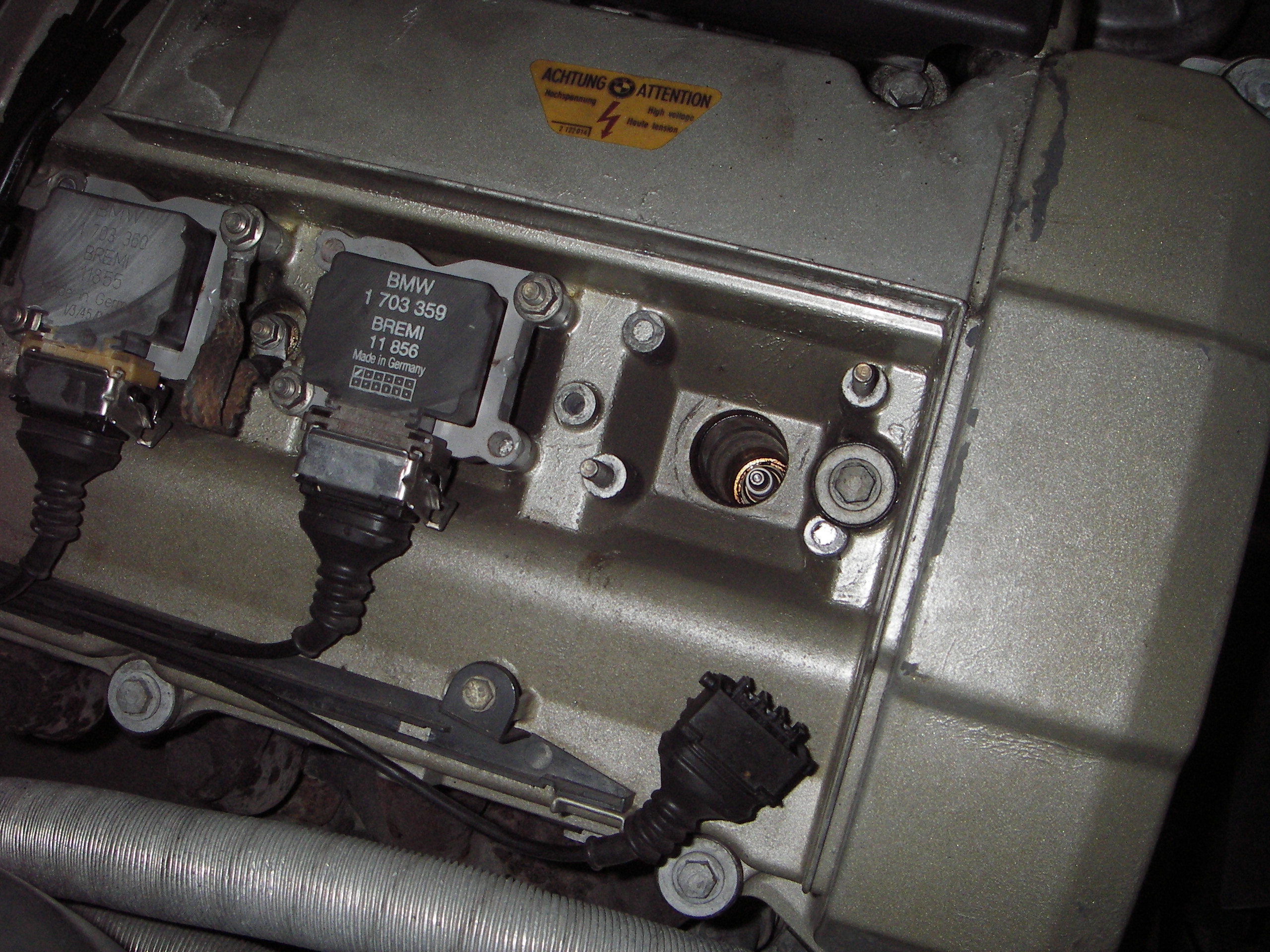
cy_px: 476
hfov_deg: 49.0
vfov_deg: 37.7
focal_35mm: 38
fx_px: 1394
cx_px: 635
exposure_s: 1/30
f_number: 3.3
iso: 100
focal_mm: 6.3
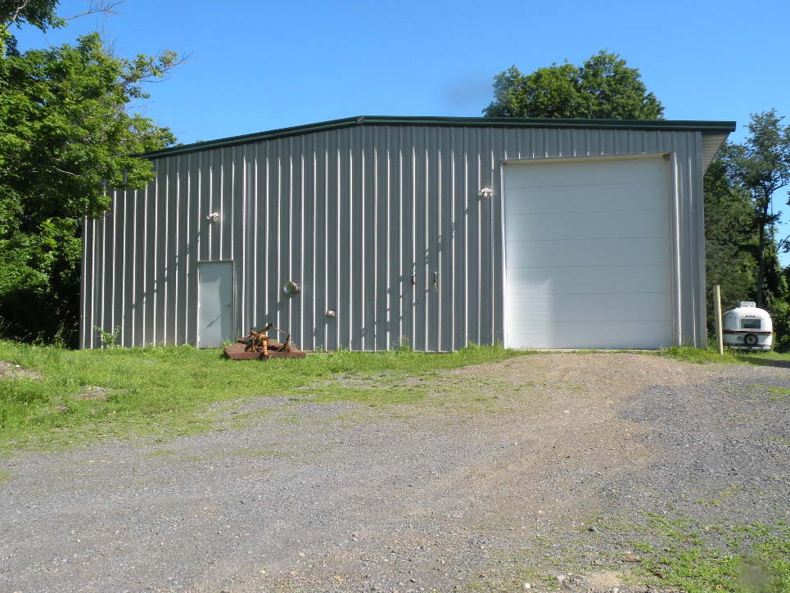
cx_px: 395
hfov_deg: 52.6
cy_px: 299
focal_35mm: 35
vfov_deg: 40.7
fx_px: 799
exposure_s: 1/182
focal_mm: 5.8
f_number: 6.3
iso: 64
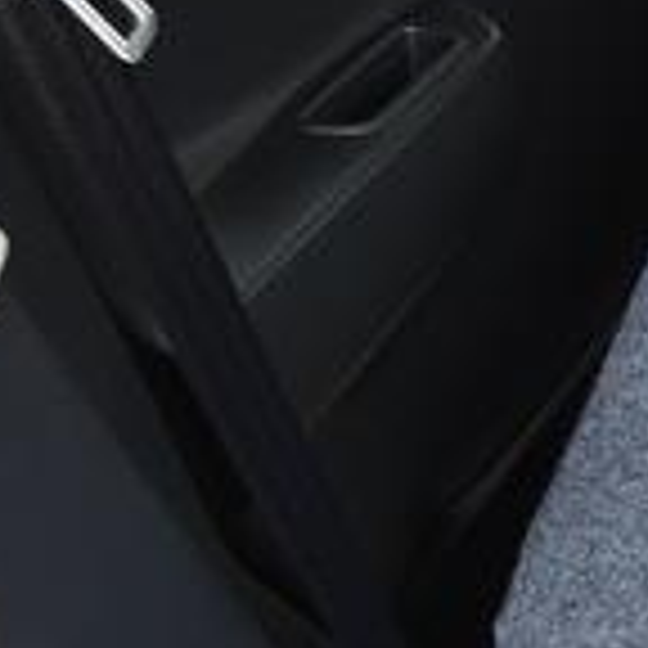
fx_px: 3071
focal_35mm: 145
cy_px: 612
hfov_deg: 9.8
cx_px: 1809
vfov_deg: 11.9
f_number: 5.6
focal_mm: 24
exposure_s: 1/60
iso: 400
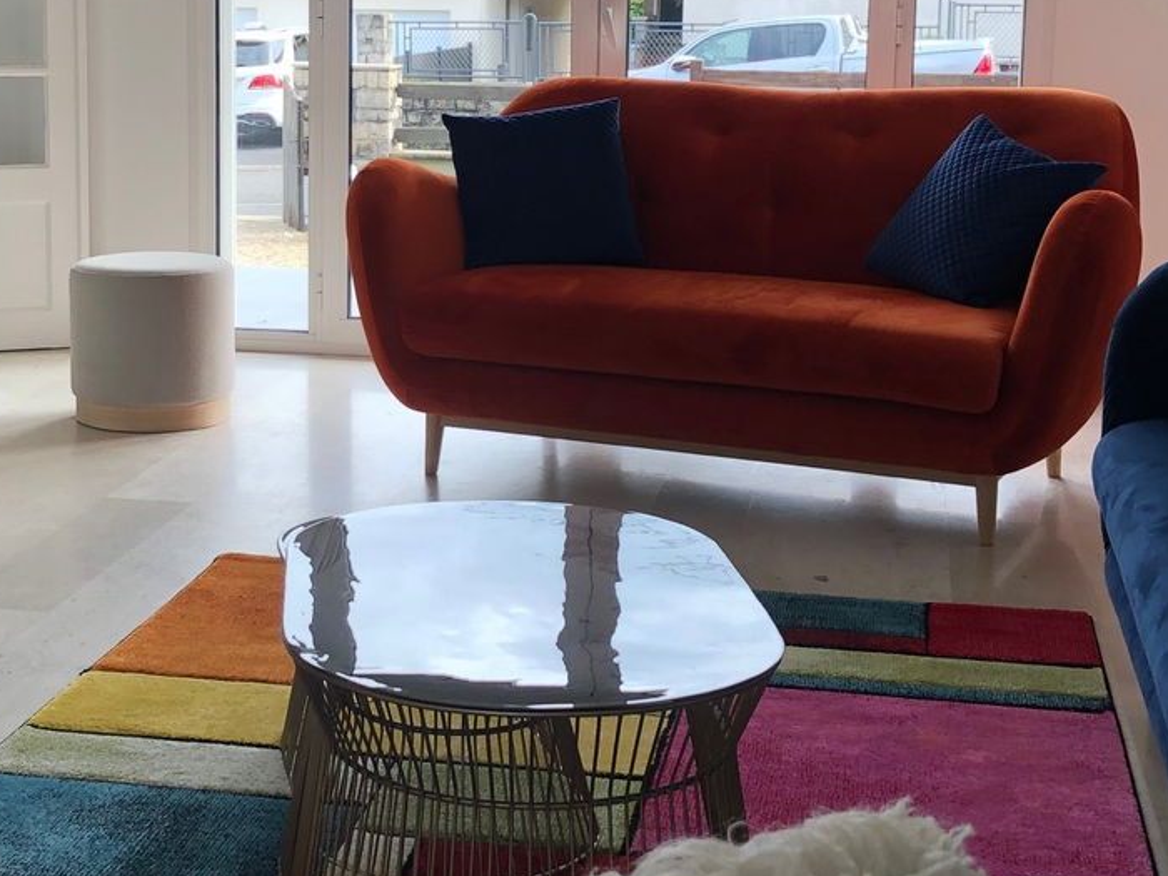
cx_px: 429
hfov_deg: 30.1
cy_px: 269
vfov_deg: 22.8
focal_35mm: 64
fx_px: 2159
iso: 50
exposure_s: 1/120
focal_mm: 3.99
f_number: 1.8
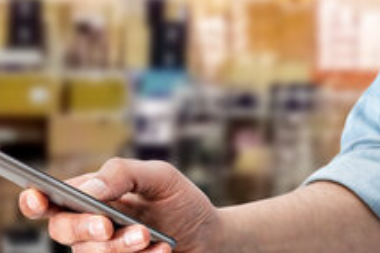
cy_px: 219
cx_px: 153
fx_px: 3124
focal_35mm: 296
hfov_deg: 7.0
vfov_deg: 4.6
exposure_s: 1/200
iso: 100
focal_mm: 105
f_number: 5.6
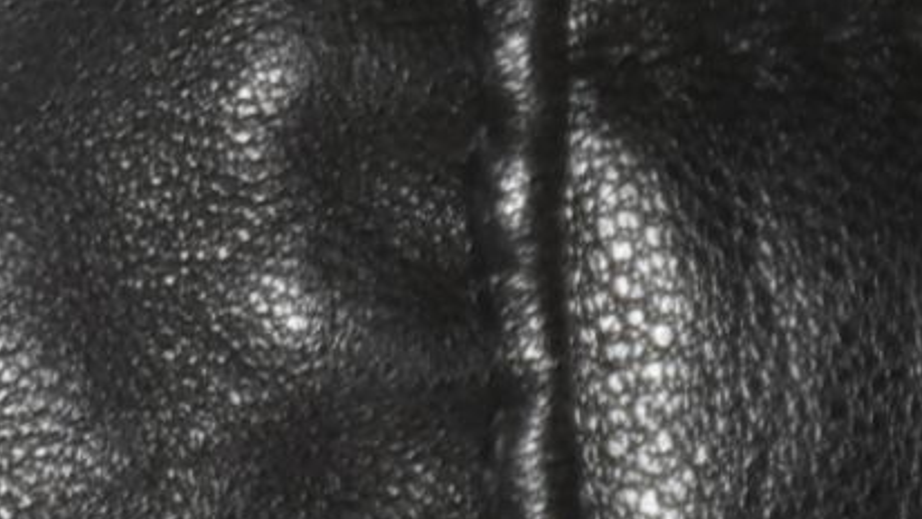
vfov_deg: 0.8
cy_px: 101
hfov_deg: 1.4
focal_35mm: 1597
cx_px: -555
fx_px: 39053
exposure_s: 1/125
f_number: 9
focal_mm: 140
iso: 200
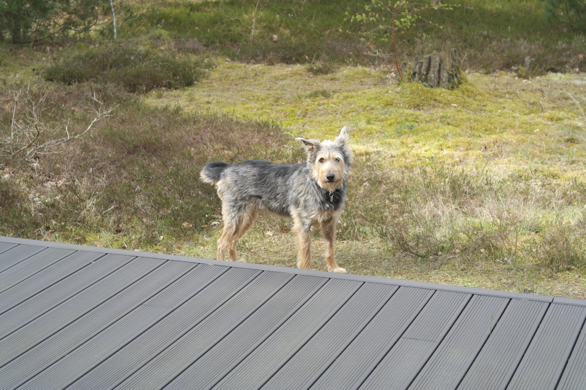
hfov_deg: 26.3
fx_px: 1253
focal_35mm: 77
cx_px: 293
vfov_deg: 17.7
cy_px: 195
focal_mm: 50
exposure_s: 1/160
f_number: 5.6
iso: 200
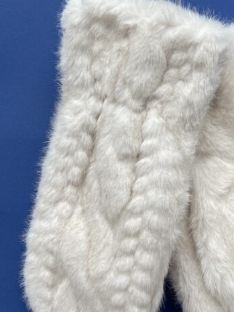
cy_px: 189
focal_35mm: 43
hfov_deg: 33.0
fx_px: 387
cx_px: 175
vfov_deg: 43.6
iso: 125
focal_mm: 5.1
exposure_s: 1/110
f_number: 1.6
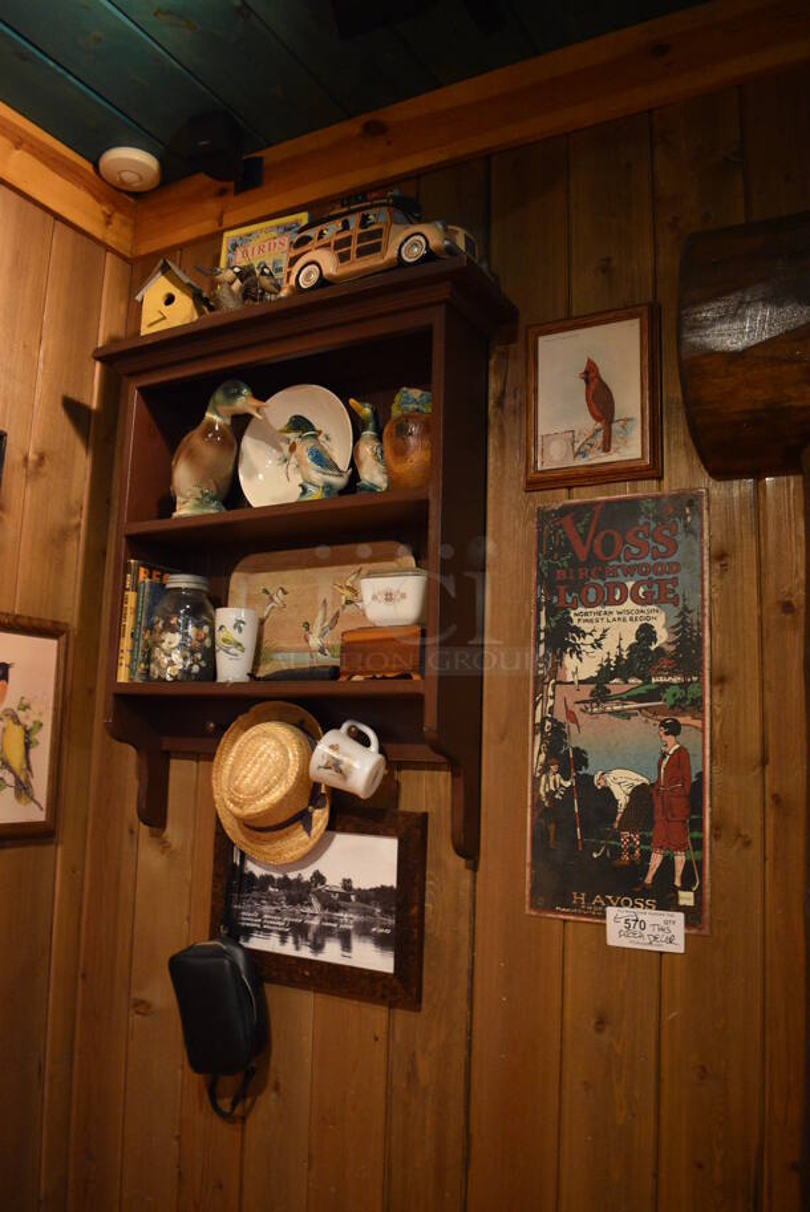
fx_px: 910
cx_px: 405
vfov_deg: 67.3
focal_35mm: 27
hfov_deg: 48.0
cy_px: 606
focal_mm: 18
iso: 2000
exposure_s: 1/30
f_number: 3.5
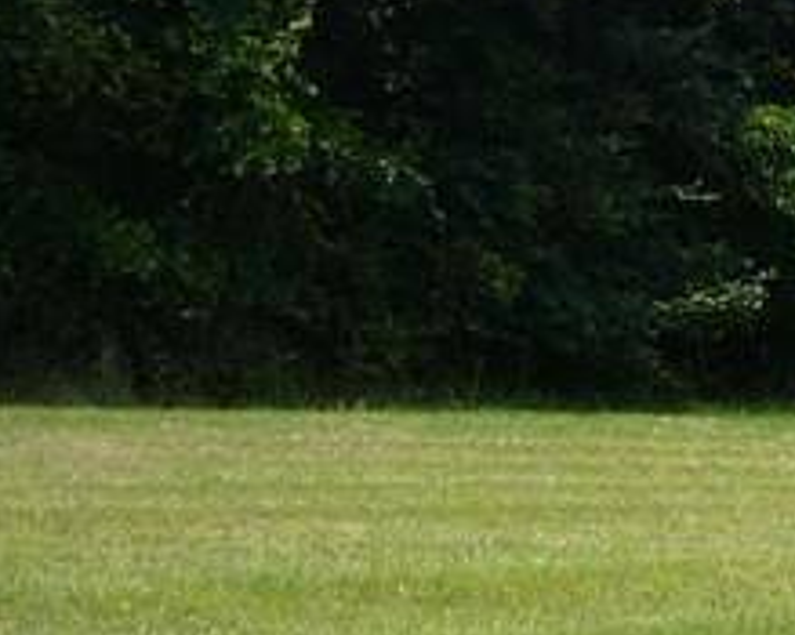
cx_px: 1002
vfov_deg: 10.5
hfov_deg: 12.8
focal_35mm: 146
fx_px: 3434
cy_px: 533
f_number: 4.5
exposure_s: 1/400
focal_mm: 5.2
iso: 100
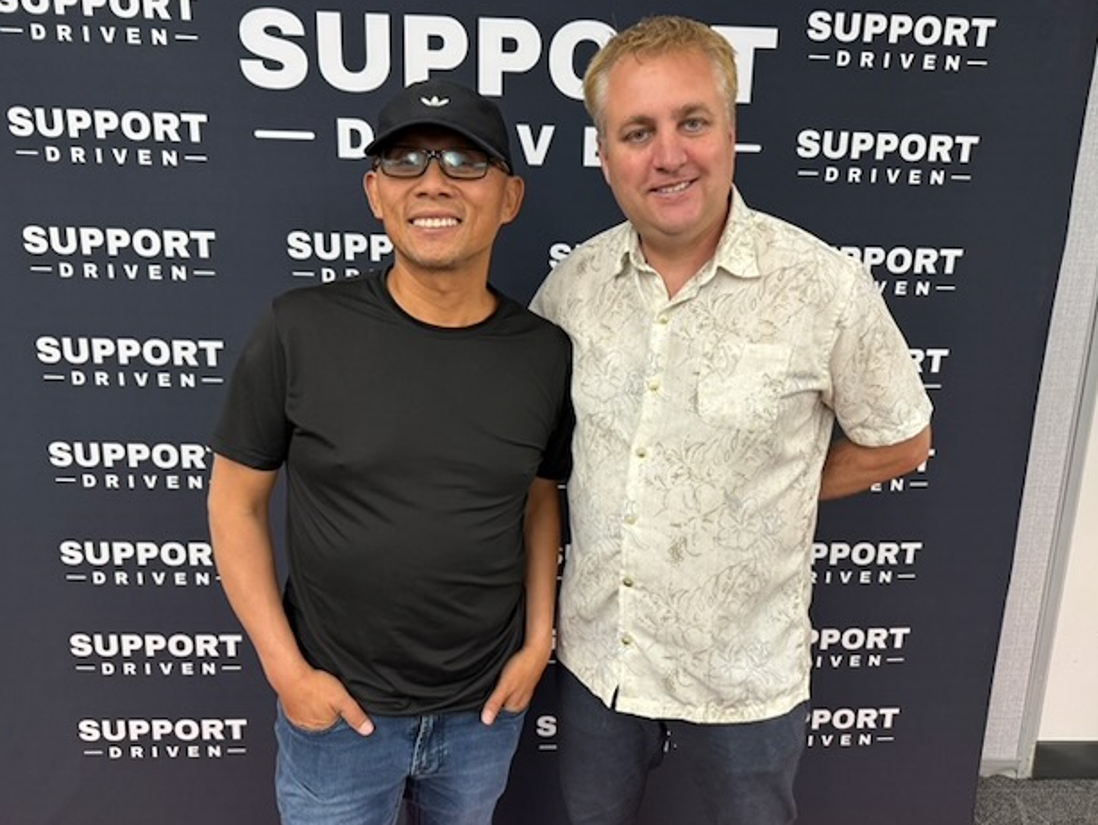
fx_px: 793
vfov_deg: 54.9
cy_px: 403
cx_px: 553
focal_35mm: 25
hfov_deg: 69.4
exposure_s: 1/68
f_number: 1.78
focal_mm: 6.76
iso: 200
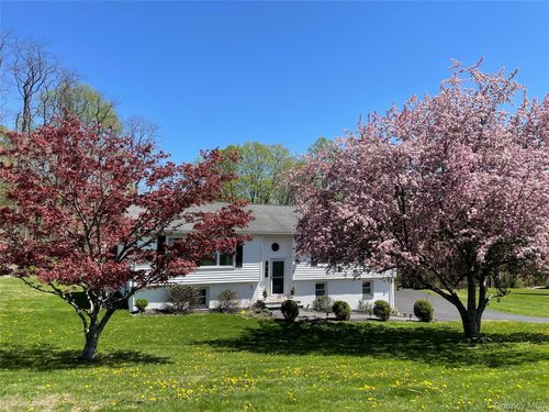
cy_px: 206
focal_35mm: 26
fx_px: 412
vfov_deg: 53.1
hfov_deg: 67.3
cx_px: 274
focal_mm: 4.2
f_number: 1.6
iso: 32
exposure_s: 1/2212
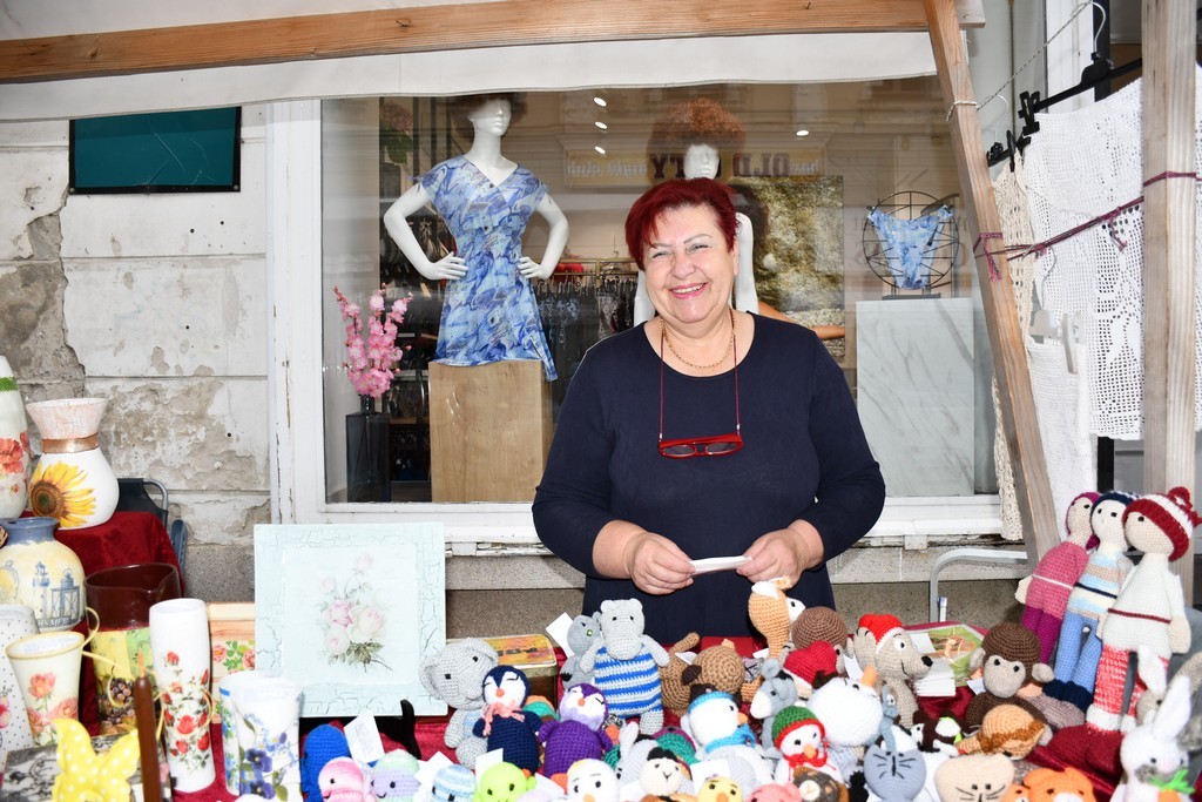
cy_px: 401
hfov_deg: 67.4
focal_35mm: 27
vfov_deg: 47.9
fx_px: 902
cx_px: 601
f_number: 3.5
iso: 110
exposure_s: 1/250
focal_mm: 18
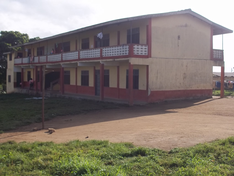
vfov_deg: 31.5
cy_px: 88
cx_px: 117
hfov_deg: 41.2
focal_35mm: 46
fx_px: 311
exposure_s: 1/160
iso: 80
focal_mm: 8.2
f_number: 8.9
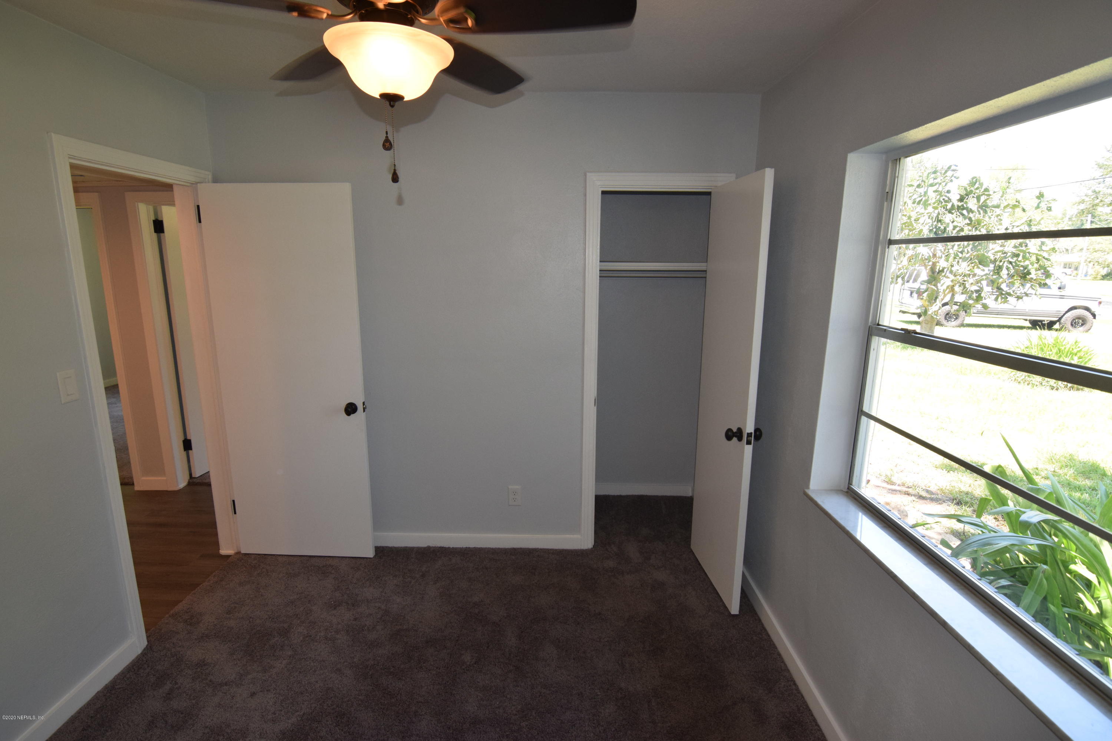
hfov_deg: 95.0
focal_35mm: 16
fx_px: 510
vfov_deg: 72.1
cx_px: 556
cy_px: 370
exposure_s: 1/125
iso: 640
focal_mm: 11
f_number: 5.6
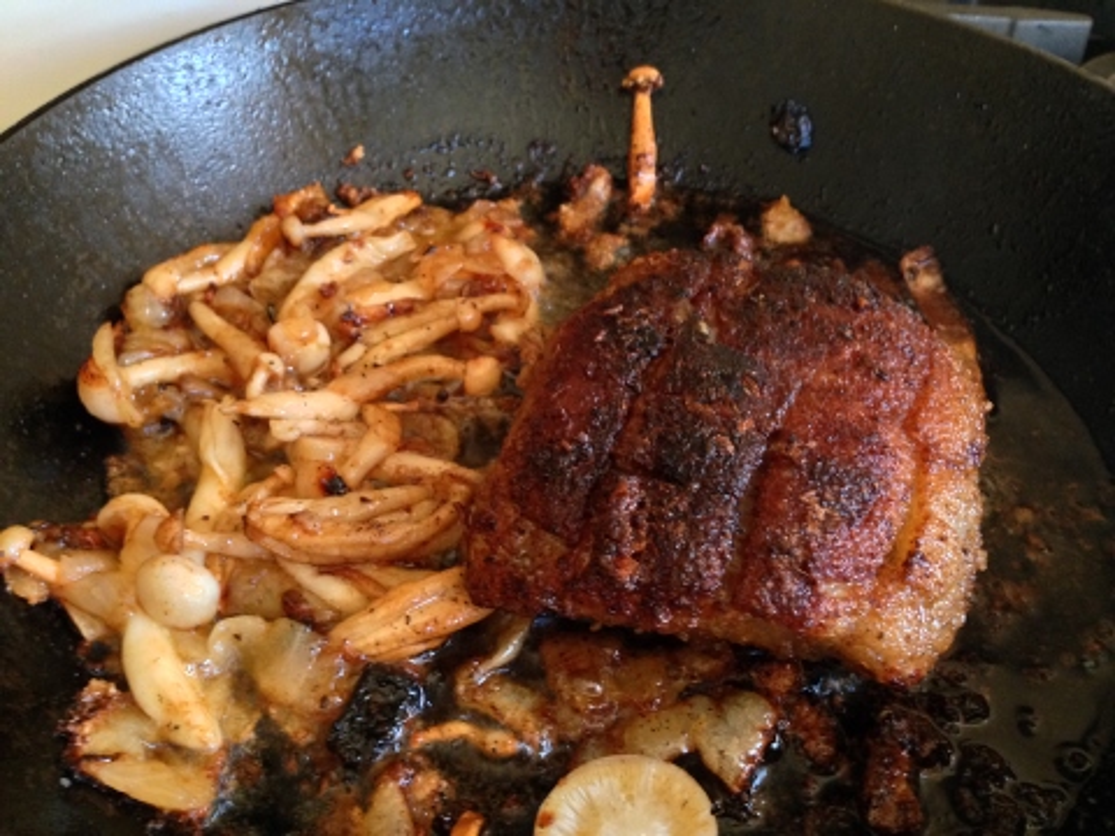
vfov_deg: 42.9
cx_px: 558
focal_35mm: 33
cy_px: 418
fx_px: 1063
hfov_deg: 55.4
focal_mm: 4.12
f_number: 2.4
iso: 320
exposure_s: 1/20
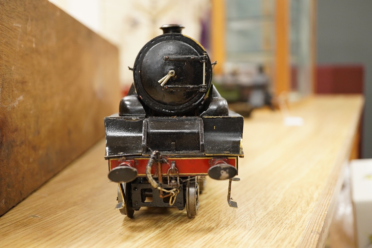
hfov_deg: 43.6
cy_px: 124
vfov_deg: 29.9
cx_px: 186
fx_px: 465
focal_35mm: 45
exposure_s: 1/125
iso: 2000
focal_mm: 30
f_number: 3.5
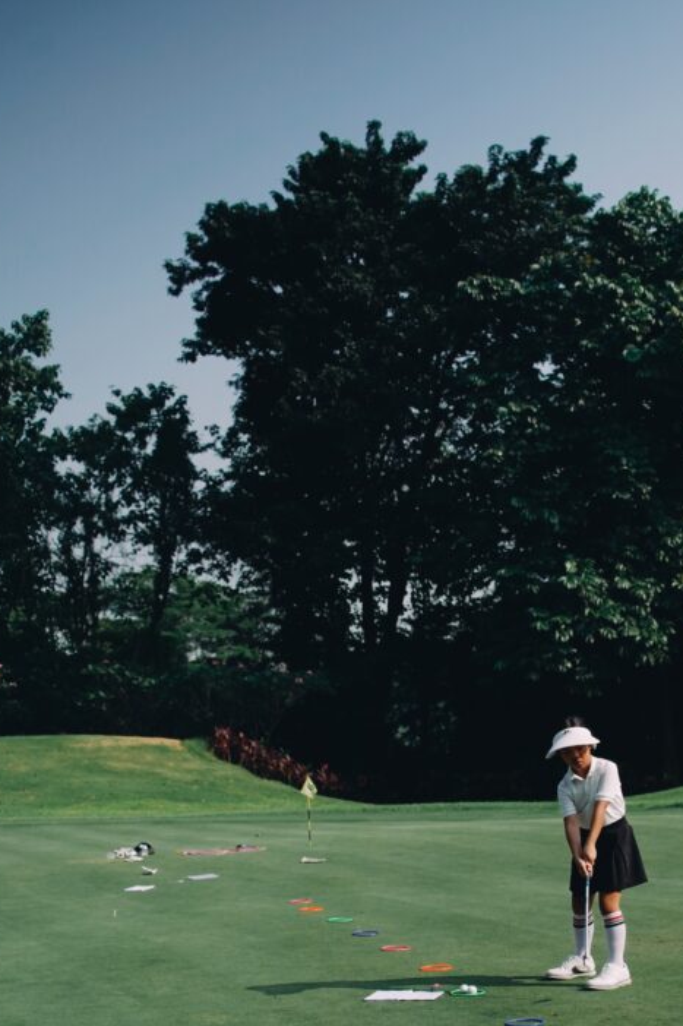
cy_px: 723
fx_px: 1623
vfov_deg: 34.6
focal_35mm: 57
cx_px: 478
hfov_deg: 23.6
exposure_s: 1/125
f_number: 4
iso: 400
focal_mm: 39
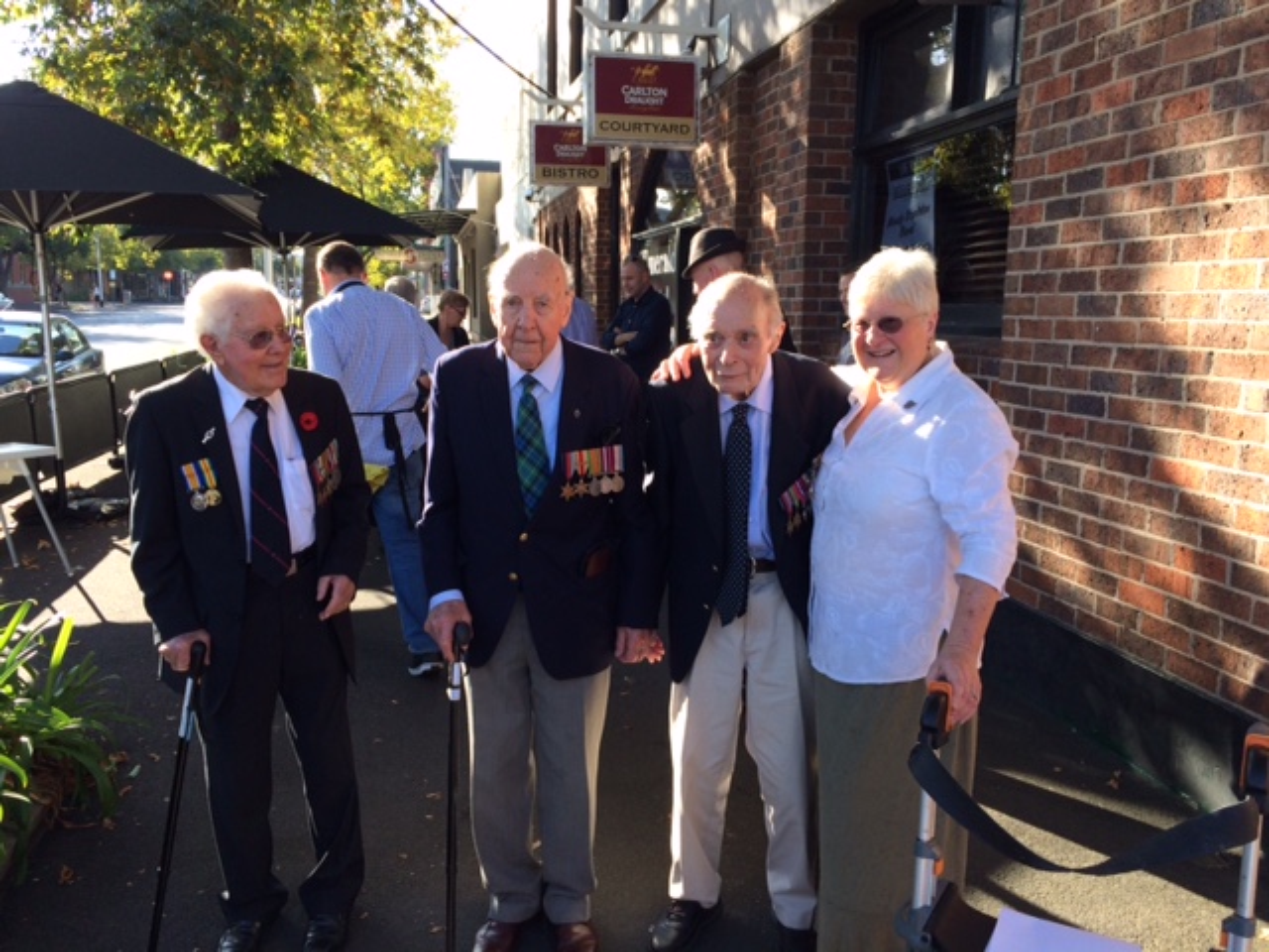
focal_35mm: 29
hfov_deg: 61.7
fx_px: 1063
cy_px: 476
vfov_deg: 48.2
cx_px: 634
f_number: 2.2
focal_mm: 4.15
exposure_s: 1/293
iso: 32
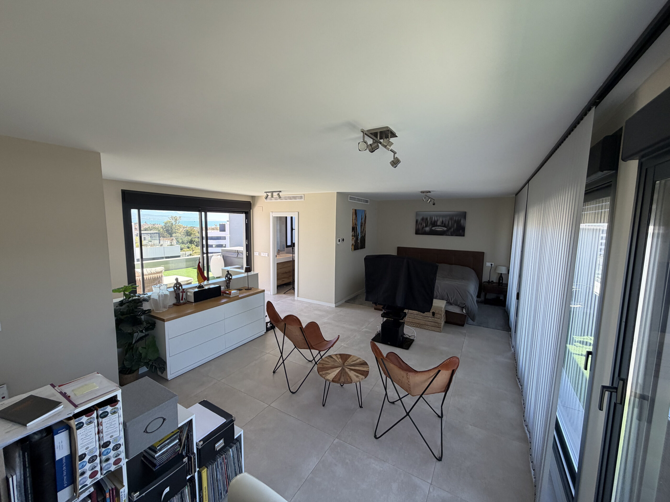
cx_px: 335
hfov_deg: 102.1
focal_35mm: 14
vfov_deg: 85.7
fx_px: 271
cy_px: 251
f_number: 2.2
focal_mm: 2.22
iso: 64
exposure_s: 1/121
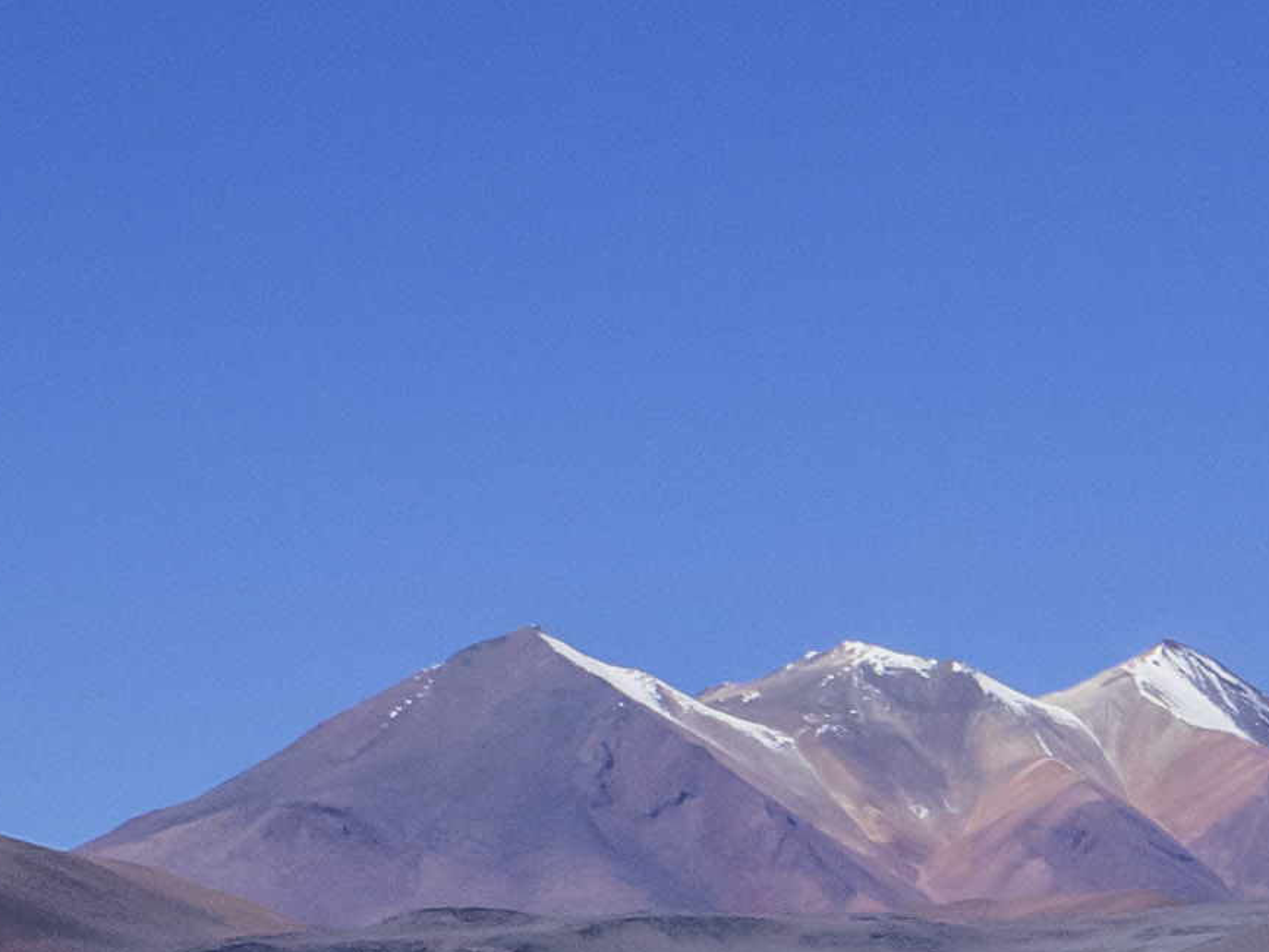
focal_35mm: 229
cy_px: 1627
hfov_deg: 8.2
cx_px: 2651
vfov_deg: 6.4
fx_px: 8397
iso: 100
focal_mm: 10.8
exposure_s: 1/640
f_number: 6.3
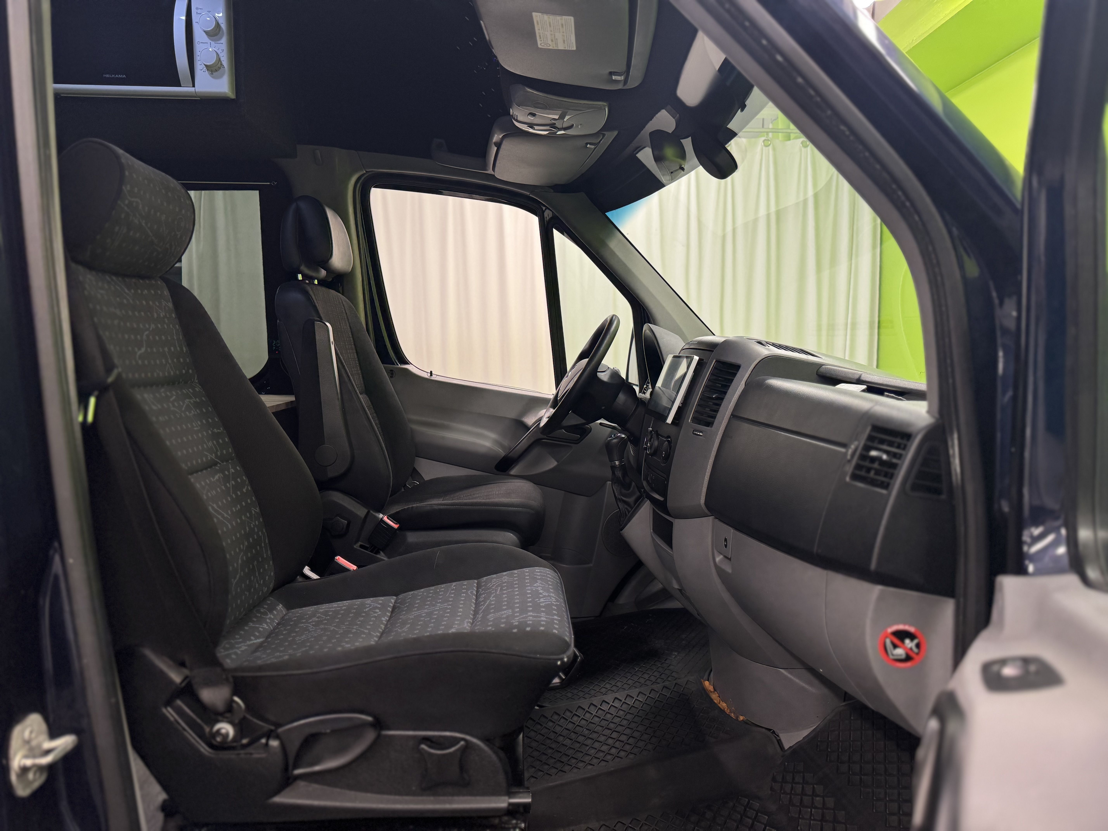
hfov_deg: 71.6
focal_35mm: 24
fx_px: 768
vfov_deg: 56.8
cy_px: 416
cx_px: 554
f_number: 1.78
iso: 100
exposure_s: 1/100
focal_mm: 6.76
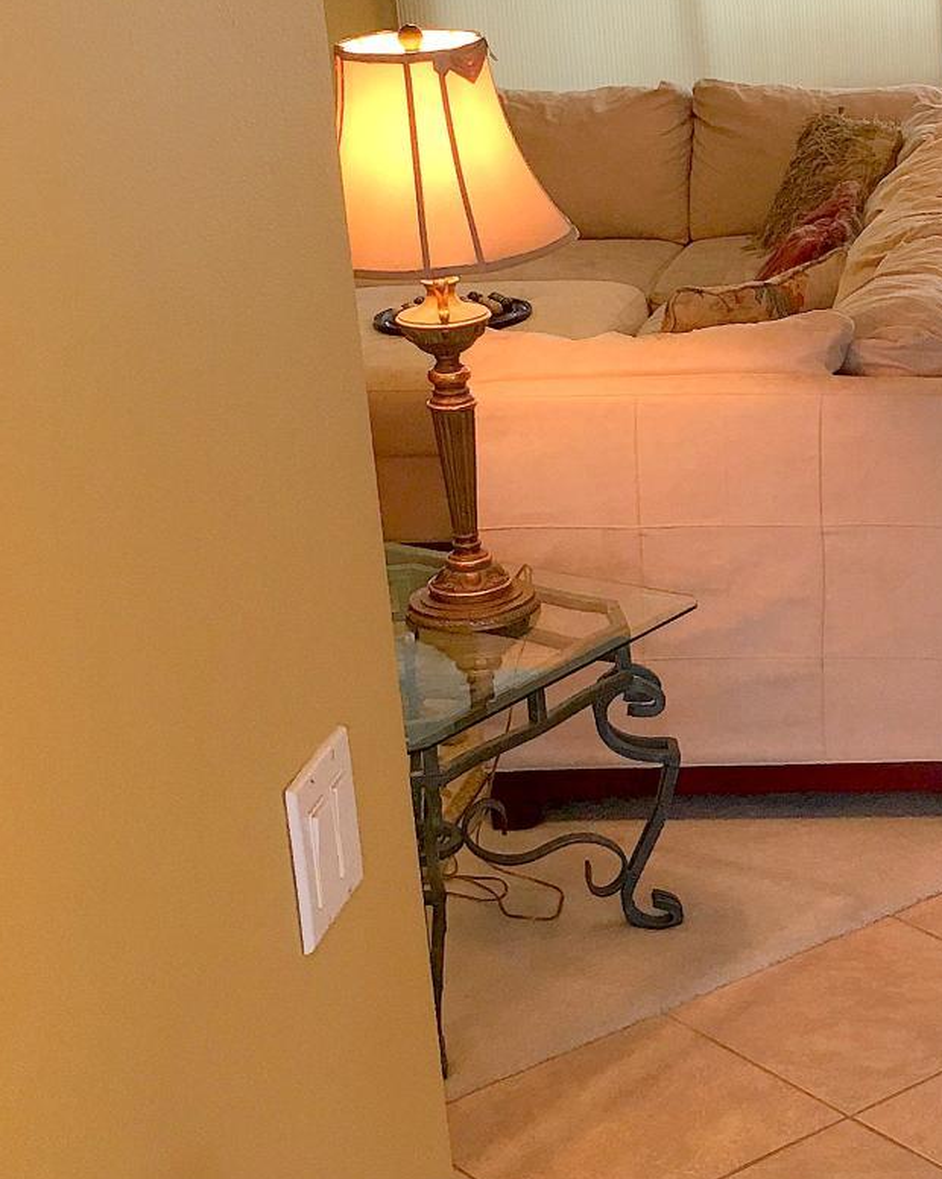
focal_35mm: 73
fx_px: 2546
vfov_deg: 26.1
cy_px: 600
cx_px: 1079
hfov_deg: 19.9
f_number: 2.2
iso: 32
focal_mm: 4.15
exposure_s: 1/15
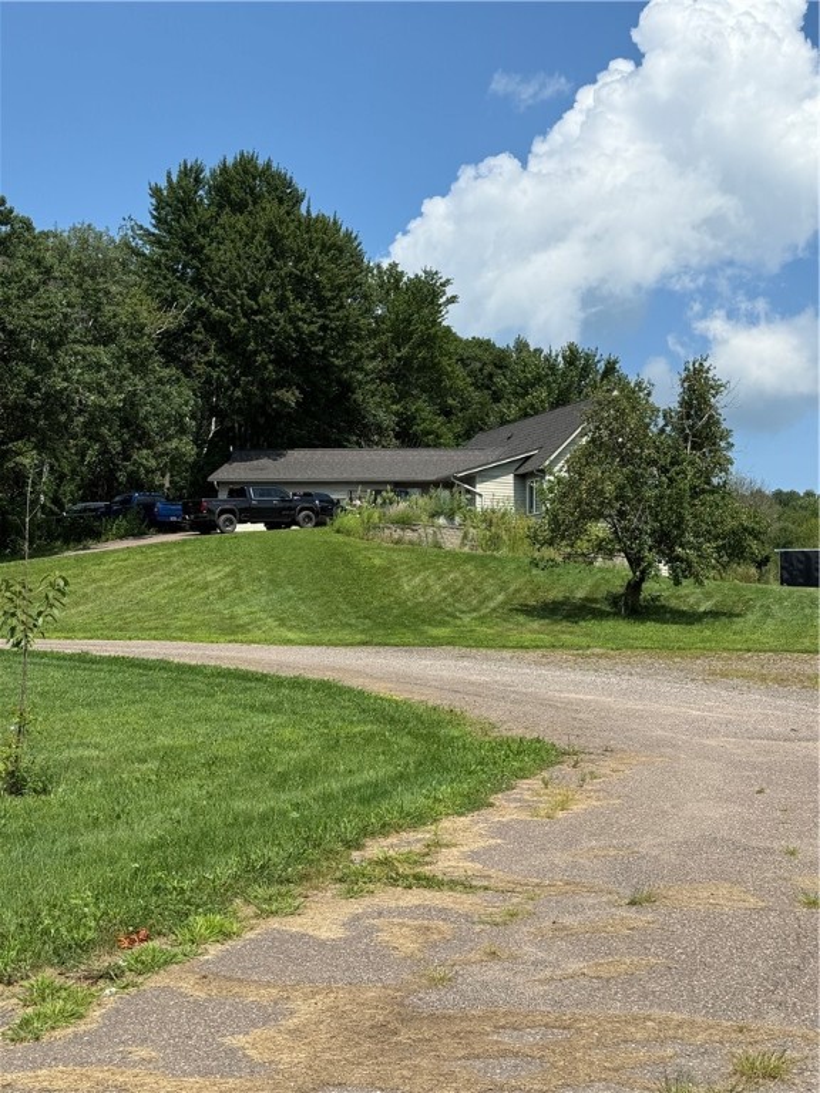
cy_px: 546
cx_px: 410
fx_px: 1516
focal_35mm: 48
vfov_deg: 39.7
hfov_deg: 30.3
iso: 80
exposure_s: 1/7143
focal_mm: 6.76
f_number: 1.78
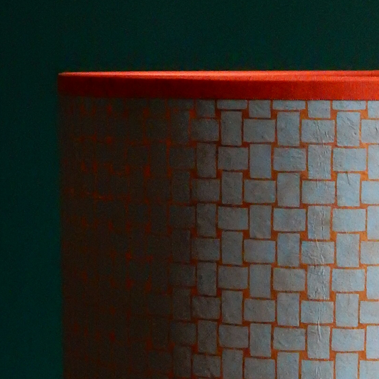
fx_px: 1883
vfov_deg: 11.4
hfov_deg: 11.4
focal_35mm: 152
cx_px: 311
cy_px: 378
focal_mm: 10.7
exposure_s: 1/40
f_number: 4.5
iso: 1600
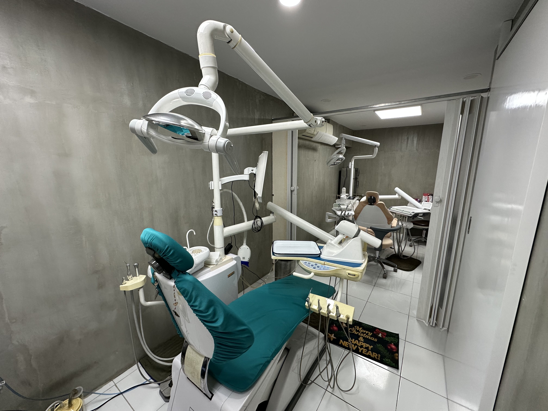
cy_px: 206
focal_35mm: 14
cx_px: 274
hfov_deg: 102.1
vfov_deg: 85.7
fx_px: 222
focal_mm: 2.22
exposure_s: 1/120
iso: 160
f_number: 2.2
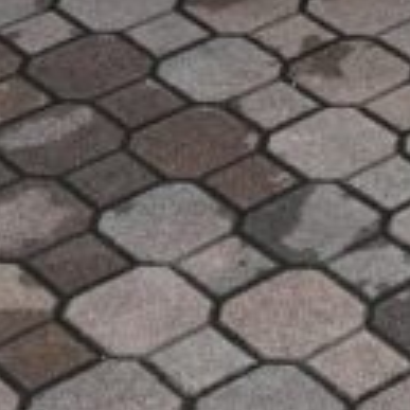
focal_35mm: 183
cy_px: -518
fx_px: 2452
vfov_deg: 8.8
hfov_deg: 9.4
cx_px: 553
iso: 50
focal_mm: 5.96
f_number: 1.6
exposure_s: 1/1590
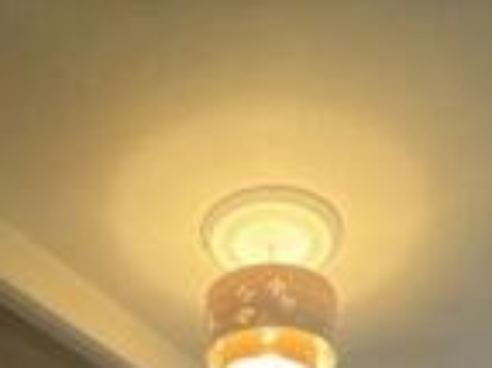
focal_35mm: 53
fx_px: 753
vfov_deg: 18.0
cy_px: 748
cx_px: 253
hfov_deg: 36.2
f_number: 1.8
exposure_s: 1/50
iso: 400
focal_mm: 1.57
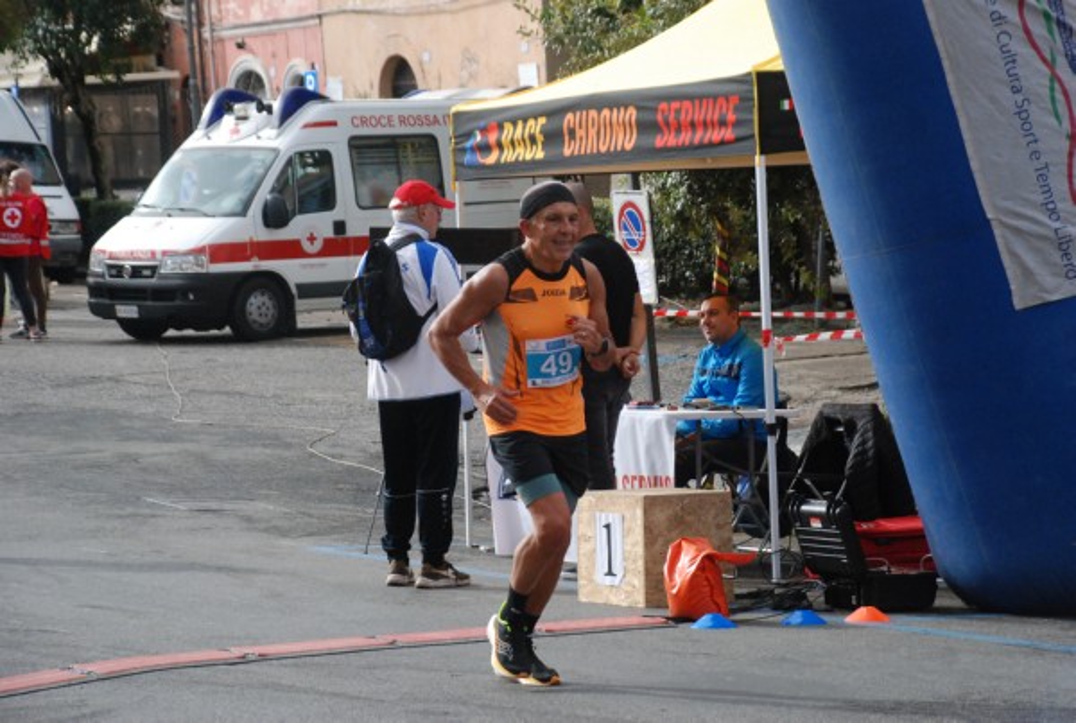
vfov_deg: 11.5
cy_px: 362
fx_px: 3595
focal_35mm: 120
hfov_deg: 17.0
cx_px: 538
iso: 1000
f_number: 5.6
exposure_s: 1/1250
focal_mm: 80
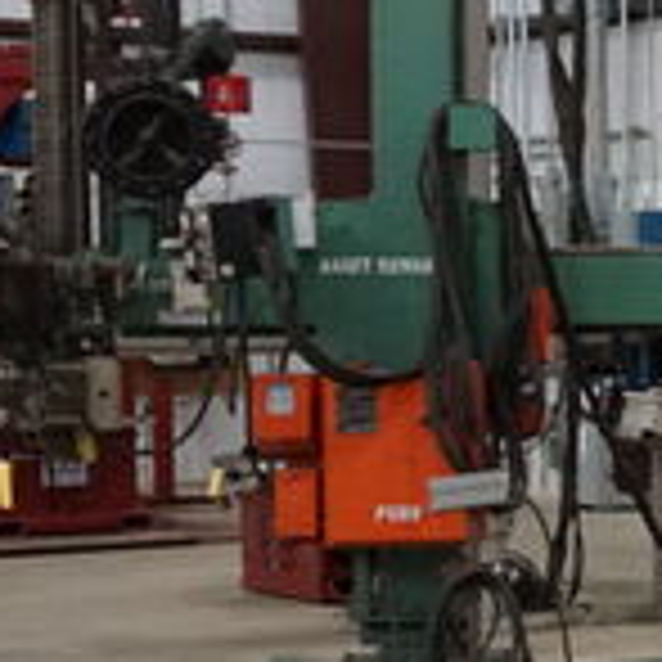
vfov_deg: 13.1
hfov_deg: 11.1
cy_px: 396
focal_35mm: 133
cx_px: 1558
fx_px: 2878
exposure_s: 1/160
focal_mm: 16
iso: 1600
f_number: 4
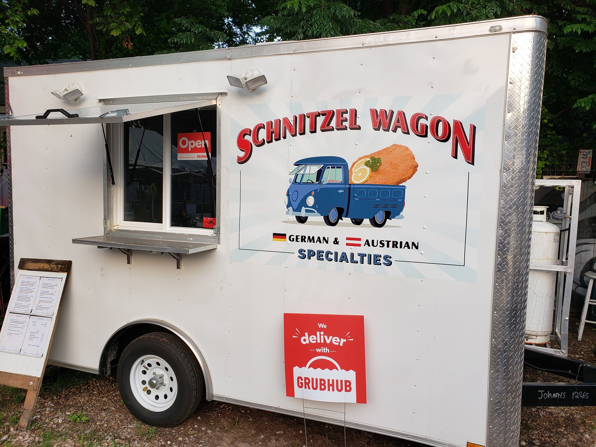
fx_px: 448
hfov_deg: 67.3
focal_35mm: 26
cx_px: 298
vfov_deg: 53.1
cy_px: 224
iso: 50
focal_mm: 4.3
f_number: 2.4
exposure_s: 1/168
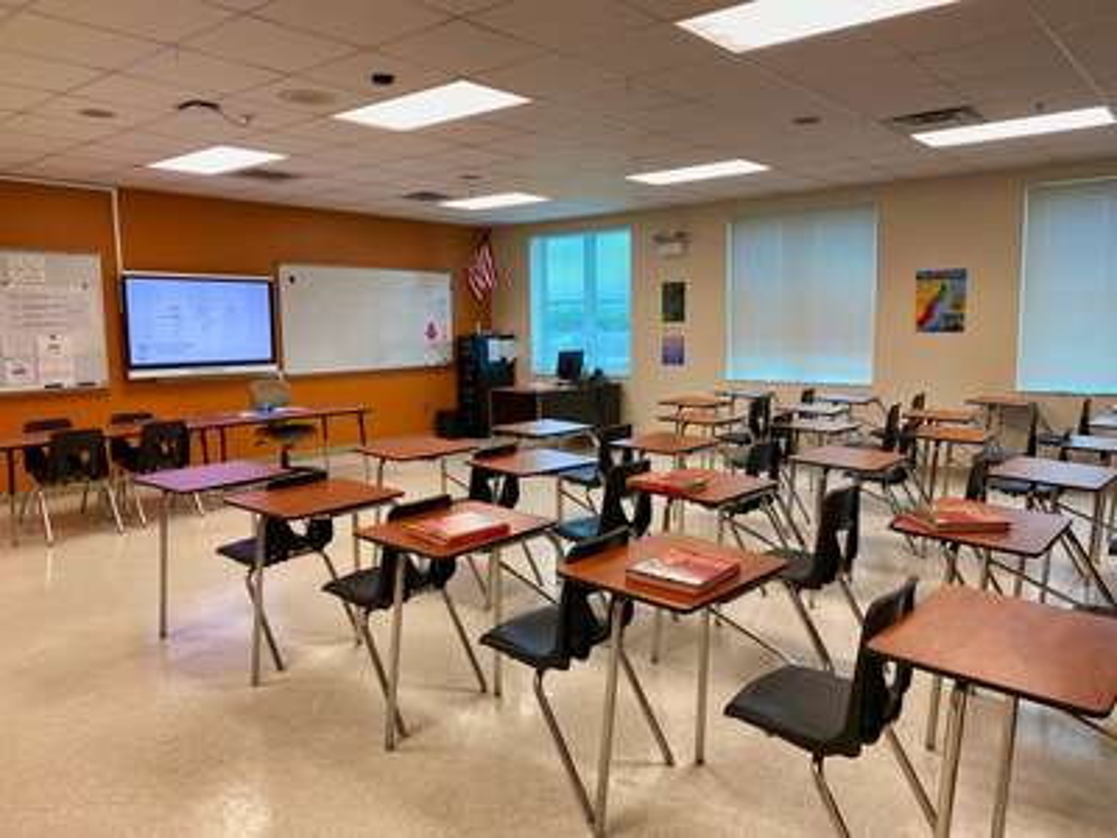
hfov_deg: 67.3
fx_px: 839
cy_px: 419
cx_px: 558
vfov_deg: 53.1
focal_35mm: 26
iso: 125
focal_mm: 4.25
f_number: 1.8
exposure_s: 1/120
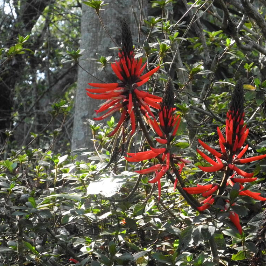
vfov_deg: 14.0
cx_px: 177
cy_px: 134
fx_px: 1087
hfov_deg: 13.9
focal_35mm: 125
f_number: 4.5
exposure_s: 1/500
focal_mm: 22.5
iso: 800
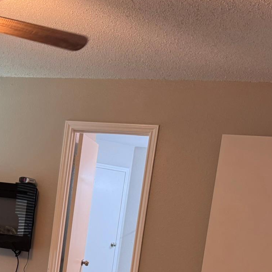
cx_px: 33
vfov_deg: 28.0
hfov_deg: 28.5
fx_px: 516
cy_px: 263
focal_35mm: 58
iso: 250
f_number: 1.78
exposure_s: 1/60
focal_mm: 6.76
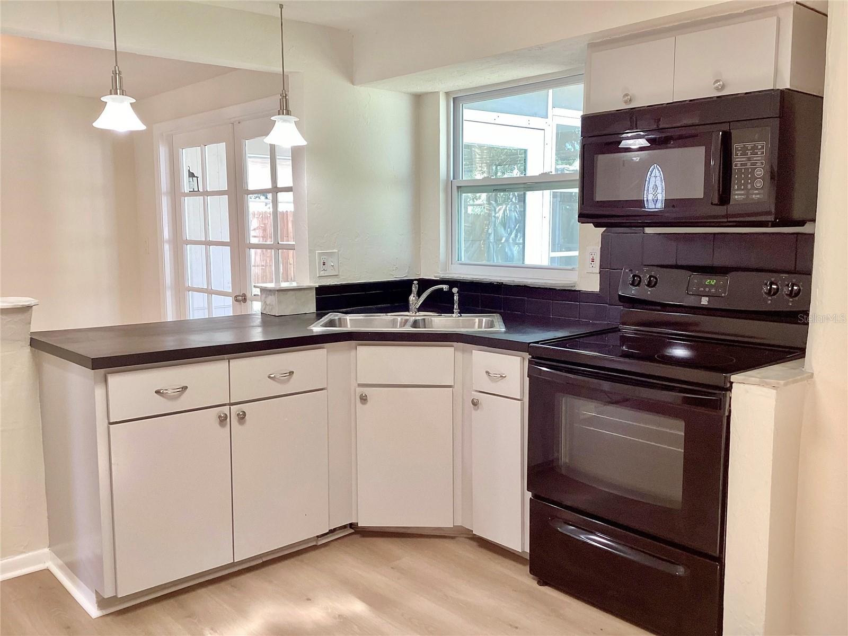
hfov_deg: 58.4
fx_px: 759
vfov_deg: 45.4
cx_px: 424
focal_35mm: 31
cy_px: 318
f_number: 2.4
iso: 64
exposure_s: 1/60
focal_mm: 3.3
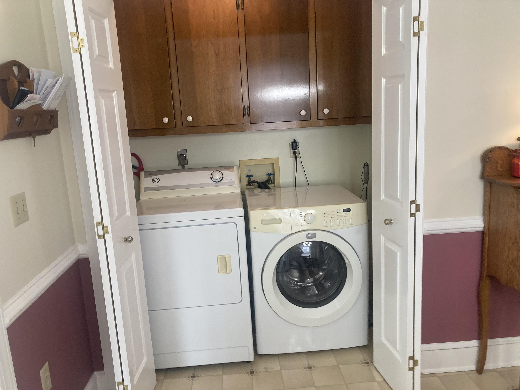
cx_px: 260
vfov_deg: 49.7
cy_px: 195
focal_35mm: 28
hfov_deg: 63.4
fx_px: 421
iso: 64
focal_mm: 3.99
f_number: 1.8
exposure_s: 1/60
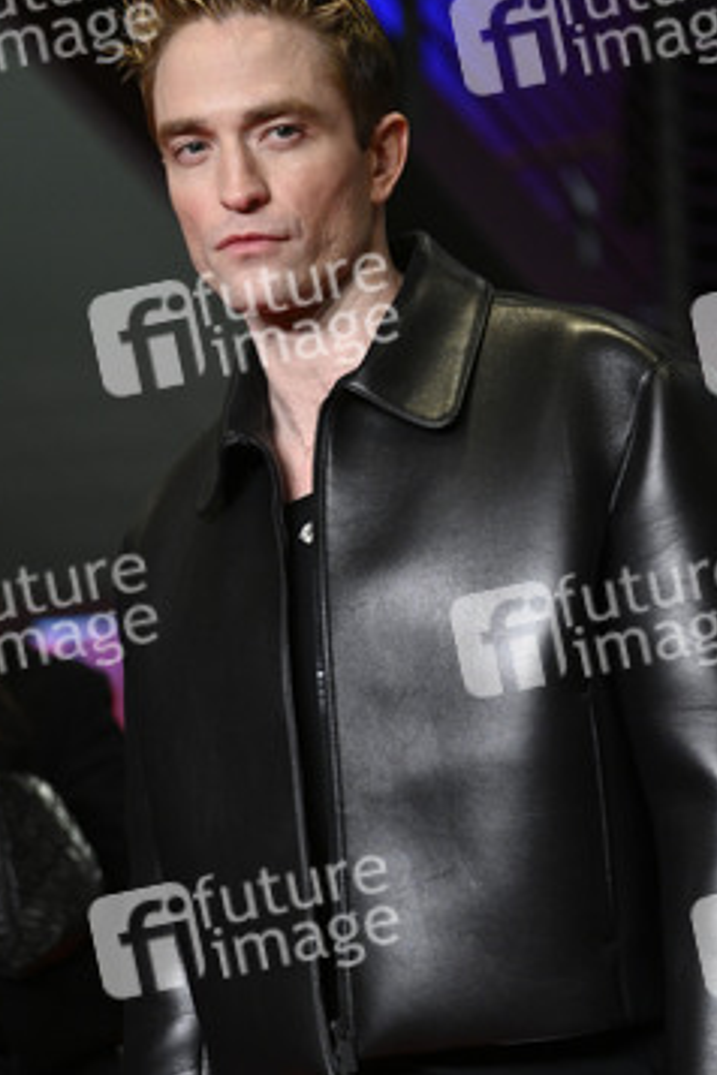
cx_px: 331
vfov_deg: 12.2
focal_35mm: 168
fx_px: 5019
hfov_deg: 8.2
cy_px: 476
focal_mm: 150
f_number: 5.6
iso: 6400
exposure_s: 1/250
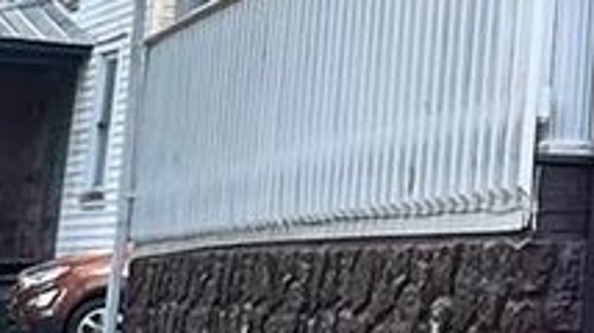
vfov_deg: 10.0
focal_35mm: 108
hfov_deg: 15.3
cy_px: -434
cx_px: 1235
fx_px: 1700
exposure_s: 1/332
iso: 40
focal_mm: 2.22
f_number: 2.2
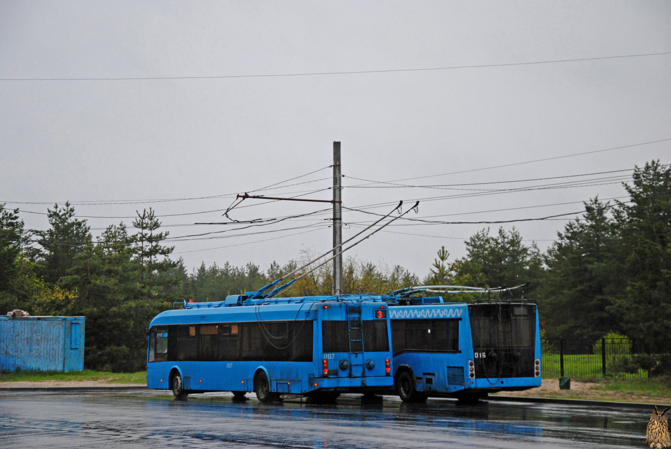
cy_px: 224
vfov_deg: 13.9
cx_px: 336
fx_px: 1847
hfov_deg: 20.6
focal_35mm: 99
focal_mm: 66
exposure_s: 1/125
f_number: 5.3
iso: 900
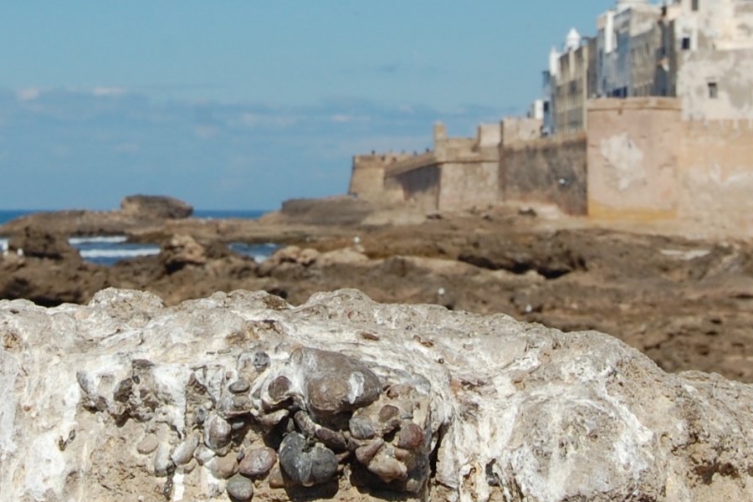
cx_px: 284
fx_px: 3033
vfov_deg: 9.4
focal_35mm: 145
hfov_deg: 14.1
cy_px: -10
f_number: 11
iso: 200
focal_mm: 34
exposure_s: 1/500
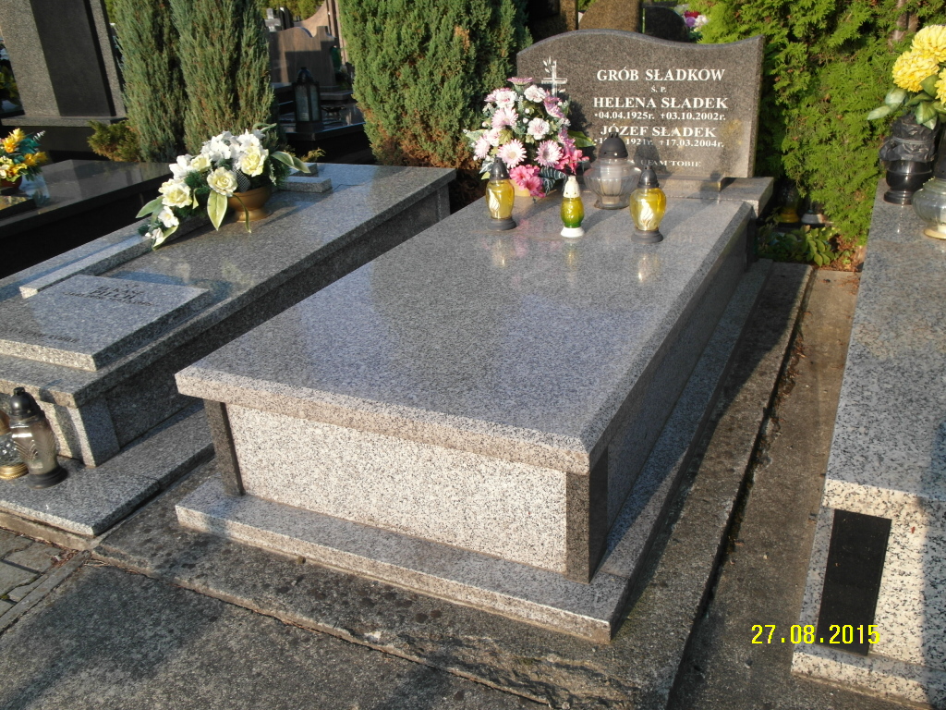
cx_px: 473
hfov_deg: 60.0
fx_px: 820
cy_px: 355
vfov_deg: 46.8
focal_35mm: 30
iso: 80
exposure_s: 1/350
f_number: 4.1
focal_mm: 6.5
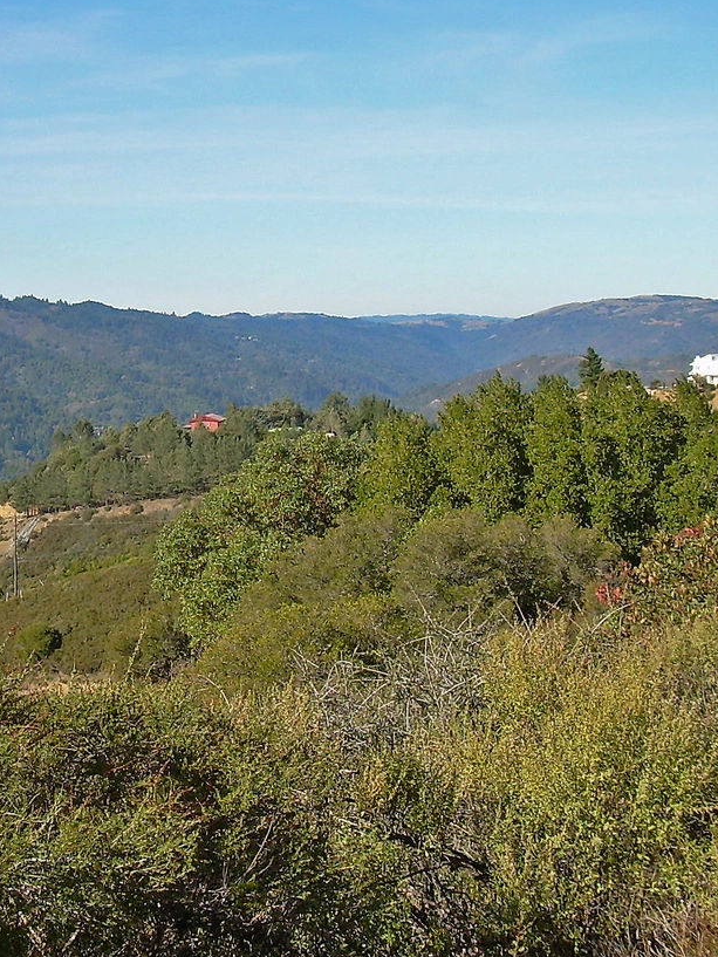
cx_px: 148
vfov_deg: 28.9
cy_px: 374
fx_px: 1852
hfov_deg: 21.7
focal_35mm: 67
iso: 50
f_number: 4.6
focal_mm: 6.3
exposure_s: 1/354
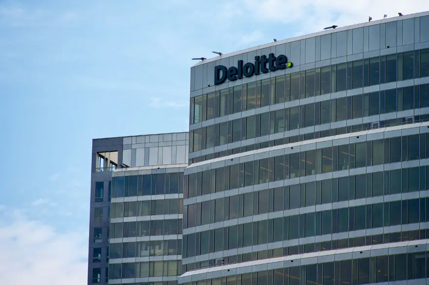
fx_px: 2382
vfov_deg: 6.9
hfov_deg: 10.3
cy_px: 142
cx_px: 214
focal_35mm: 200
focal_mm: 200
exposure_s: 1/500
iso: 125
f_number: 6.3
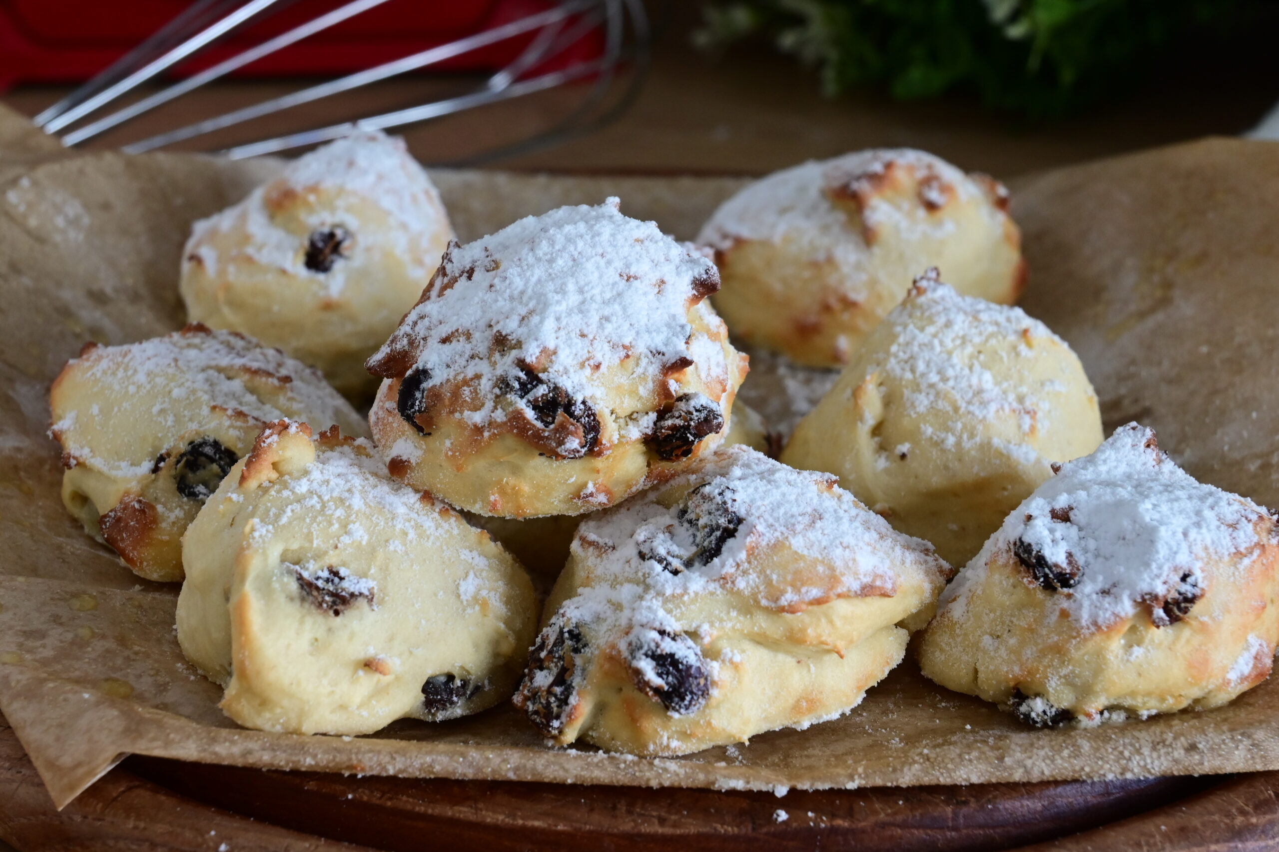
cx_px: 640
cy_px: 426
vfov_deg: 18.2
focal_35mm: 75
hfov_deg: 27.0
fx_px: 2663
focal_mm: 50
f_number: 9
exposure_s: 1/10
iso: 800
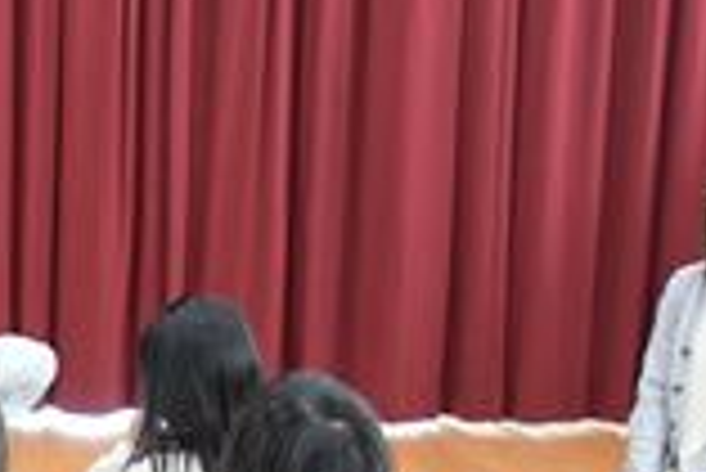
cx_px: -369
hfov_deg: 17.4
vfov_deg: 13.0
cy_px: 425
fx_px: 2061
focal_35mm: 105
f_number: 5
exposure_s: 1/100
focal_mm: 22
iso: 3200
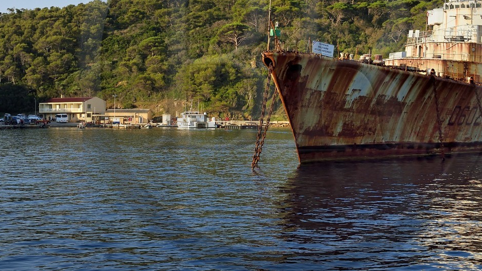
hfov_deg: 25.0
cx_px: 287
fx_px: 1086
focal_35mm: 85
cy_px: 67
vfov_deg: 14.2
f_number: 10
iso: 200
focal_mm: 48
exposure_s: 1/250
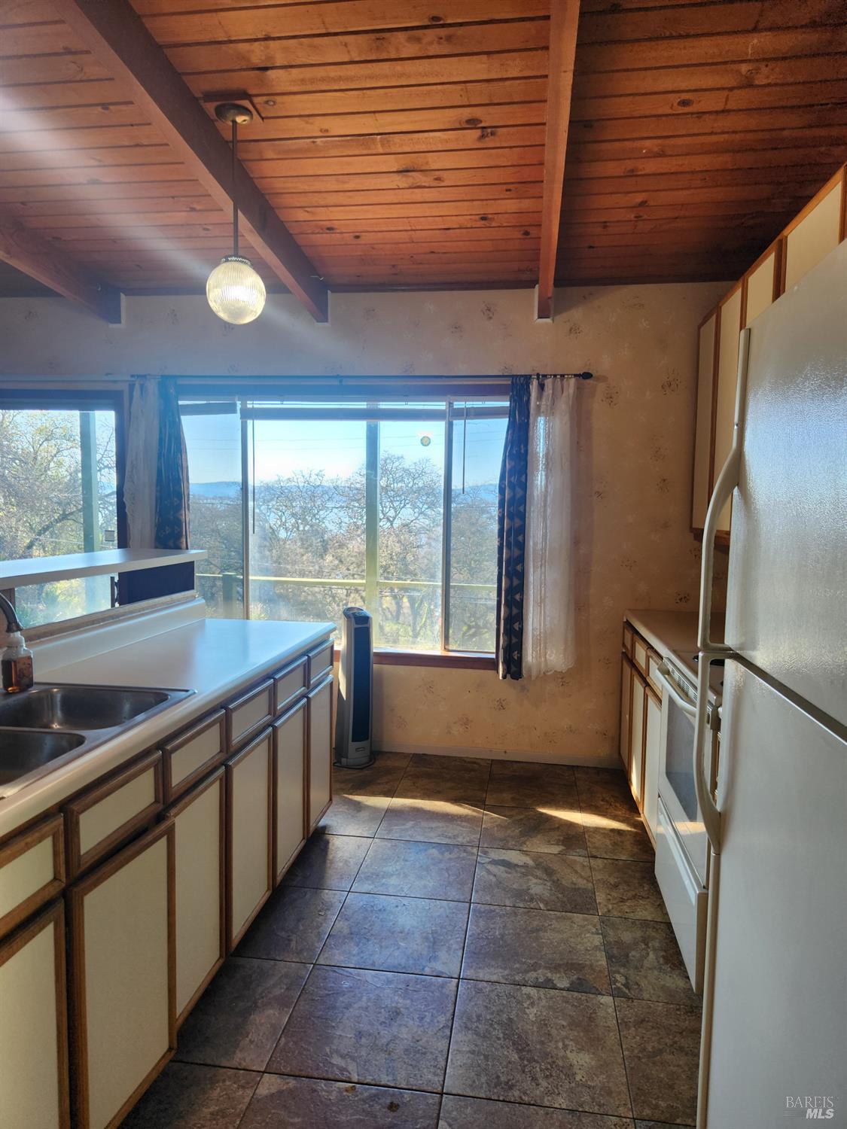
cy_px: 564
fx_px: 750
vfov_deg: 73.9
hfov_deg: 58.9
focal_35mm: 23
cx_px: 424
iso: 50
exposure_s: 1/120
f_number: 1.8
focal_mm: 5.4
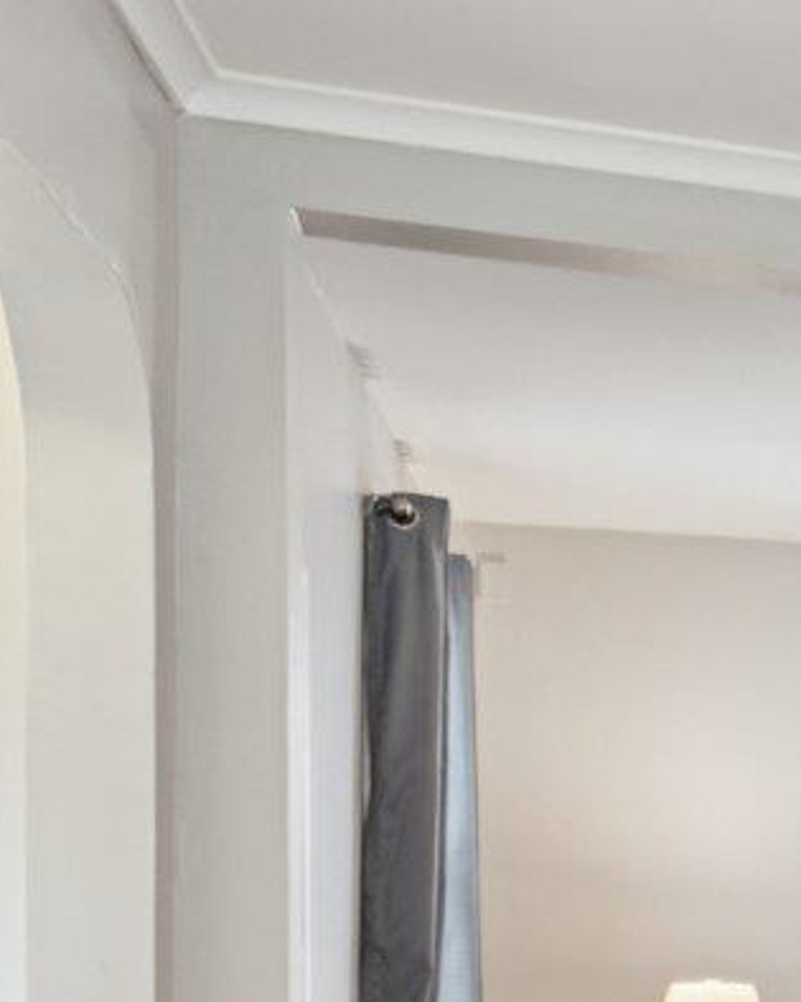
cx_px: 1793
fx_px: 2312
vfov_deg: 23.6
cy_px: 944
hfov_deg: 14.6
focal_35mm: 78
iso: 400
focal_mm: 16
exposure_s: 1/10
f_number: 8
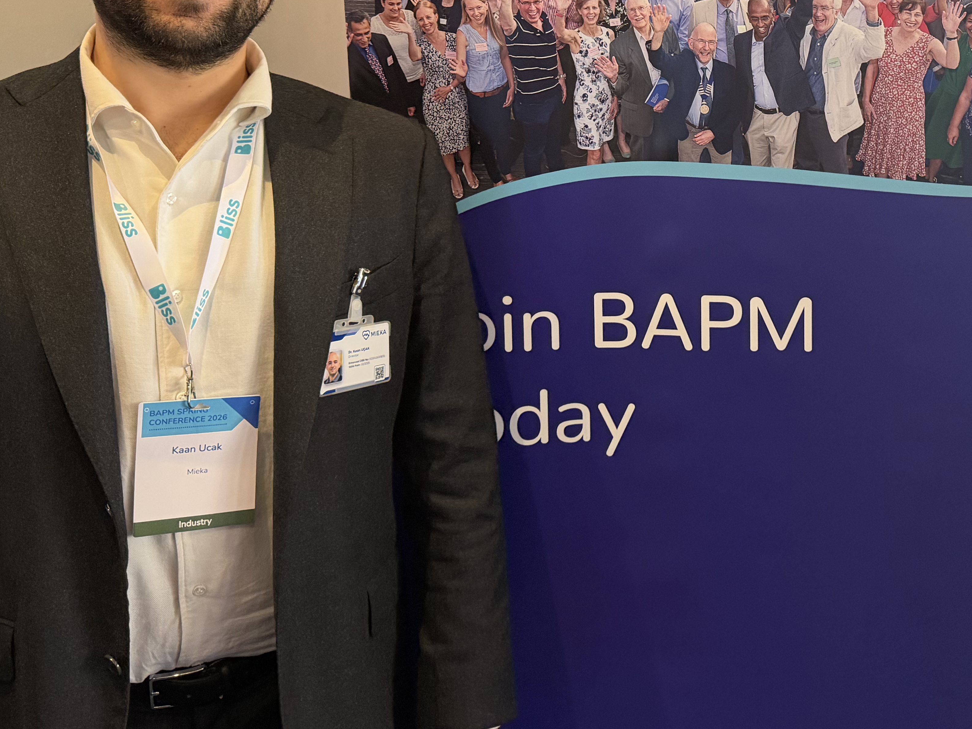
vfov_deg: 32.5
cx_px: 730
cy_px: 129
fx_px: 1207
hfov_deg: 42.5
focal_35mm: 43
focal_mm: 6.76
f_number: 1.78
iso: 400
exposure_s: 1/50
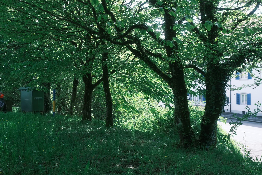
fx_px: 298
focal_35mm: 41
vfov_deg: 32.6
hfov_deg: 47.4
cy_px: 88
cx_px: 131
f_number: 5.6
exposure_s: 1/320
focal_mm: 27
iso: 400
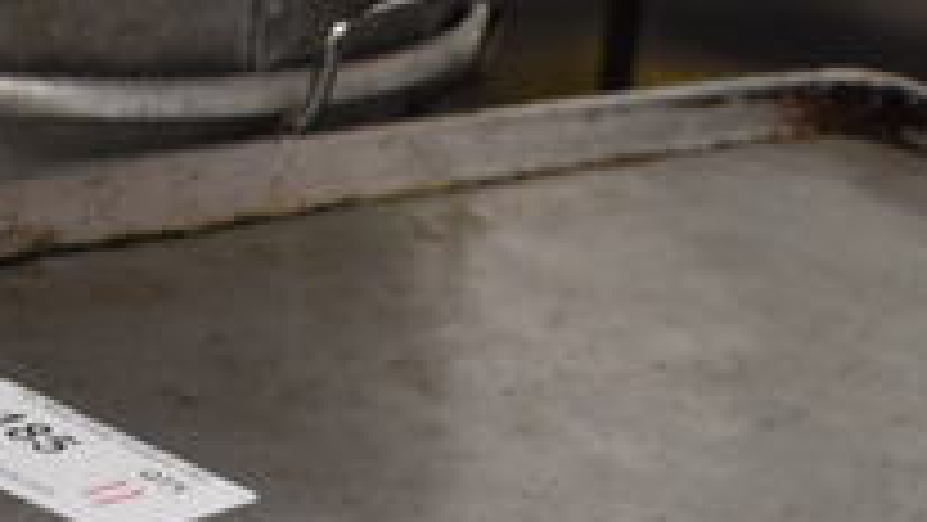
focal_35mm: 84
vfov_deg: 13.5
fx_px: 2065
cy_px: 810
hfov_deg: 25.1
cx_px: 670
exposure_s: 1/125
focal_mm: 18
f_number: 3.5
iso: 1000
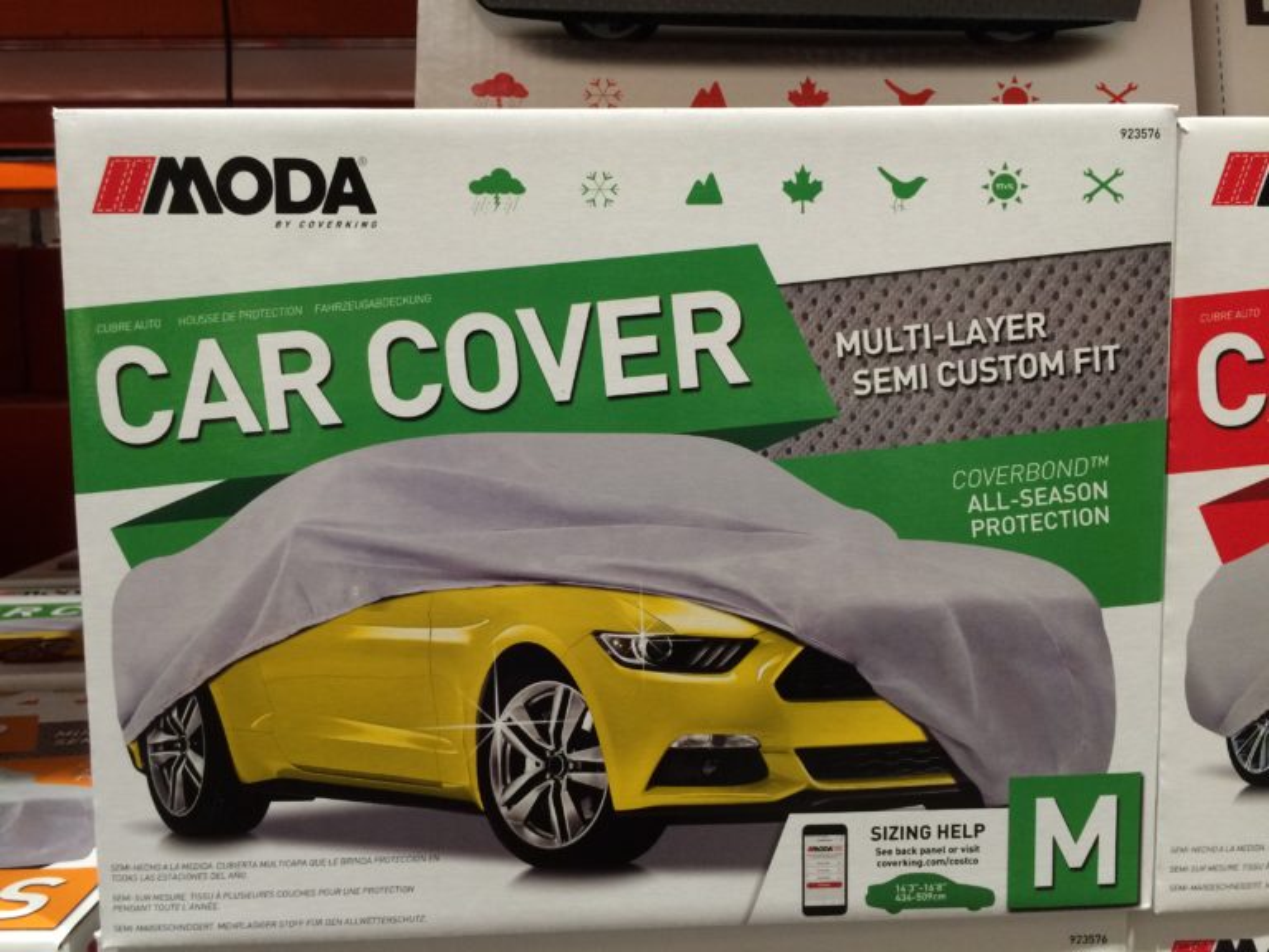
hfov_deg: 61.7
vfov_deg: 48.2
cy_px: 476
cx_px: 634
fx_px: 1063
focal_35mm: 29
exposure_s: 1/30
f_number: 2.2
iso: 160
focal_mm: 4.15
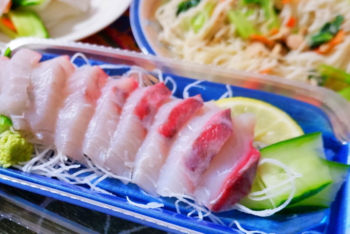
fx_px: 476
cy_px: 184
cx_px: 59
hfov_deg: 38.5
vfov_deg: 27.0
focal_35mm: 49
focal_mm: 15
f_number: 3.5
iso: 3200
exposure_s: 1/26
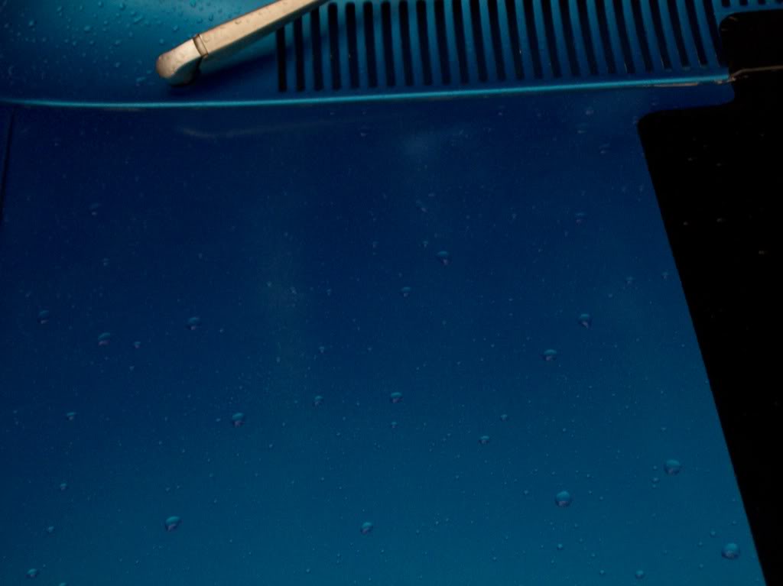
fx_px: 1967
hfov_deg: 22.5
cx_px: 392
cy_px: 293
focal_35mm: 87
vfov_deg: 17.0
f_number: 4.3
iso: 80
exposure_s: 1/109
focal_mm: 14.3
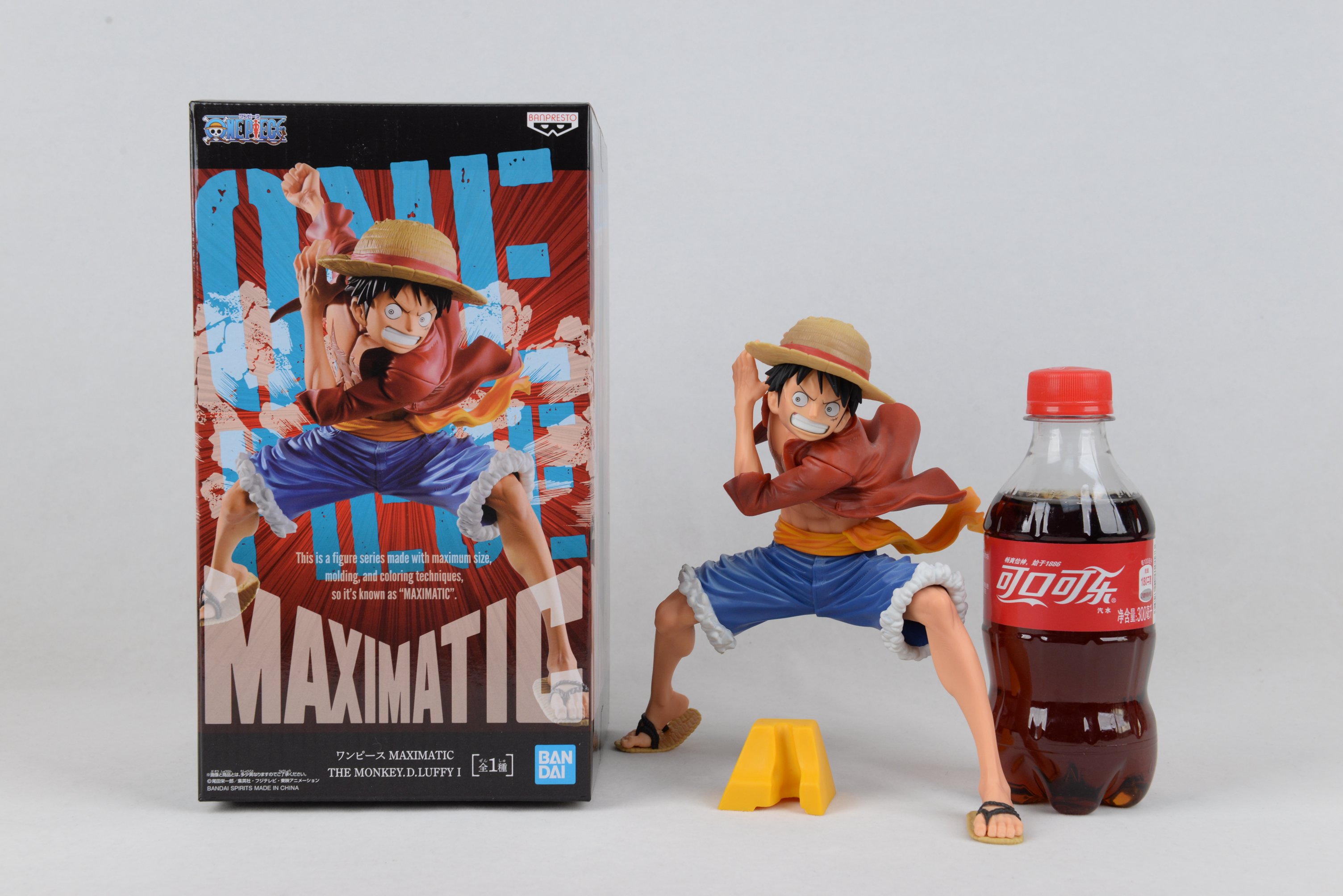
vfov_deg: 27.0
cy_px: 448
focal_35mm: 50
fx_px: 1866
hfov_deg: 39.6
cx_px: 672
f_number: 13
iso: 500
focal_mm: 50
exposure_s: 1/100
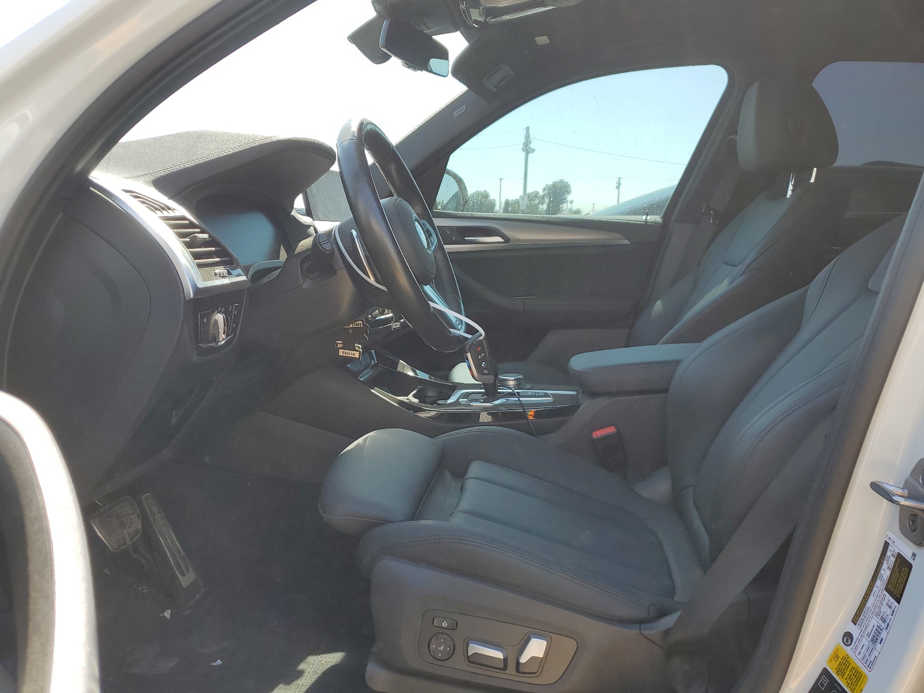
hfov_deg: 67.3
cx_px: 462
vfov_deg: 53.1
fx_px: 694
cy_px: 346
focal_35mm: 26
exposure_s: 1/625
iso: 50
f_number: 1.5
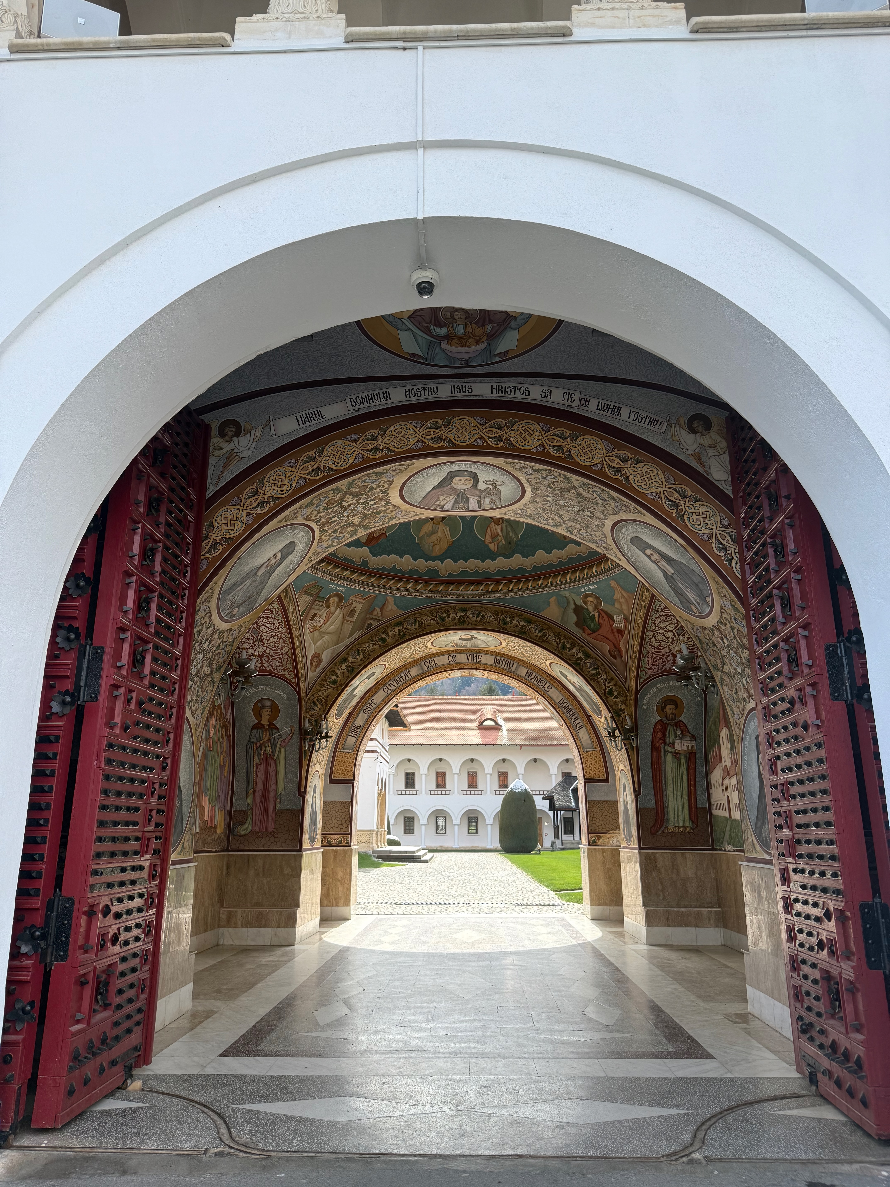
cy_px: 594
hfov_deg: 56.8
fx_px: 823
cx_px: 445
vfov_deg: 71.6
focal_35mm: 24
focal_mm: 6.76
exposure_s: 1/1585
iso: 100
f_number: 1.78
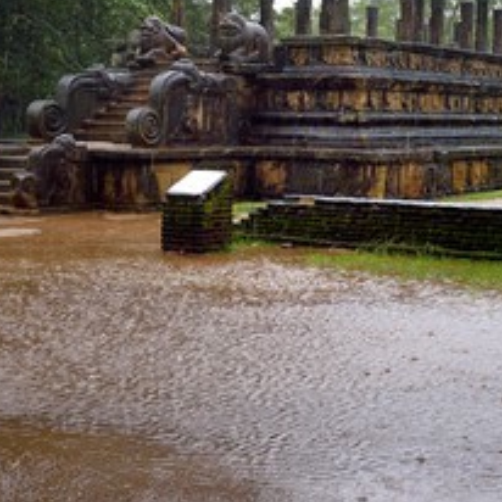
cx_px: 397
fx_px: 1083
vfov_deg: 25.9
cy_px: 163
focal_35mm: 66
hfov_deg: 25.7
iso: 1600
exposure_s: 1/60
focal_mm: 38
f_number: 13
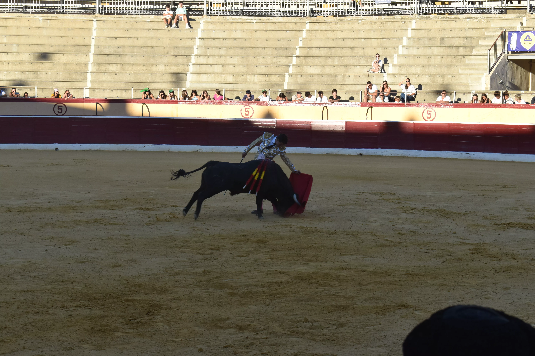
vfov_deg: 16.6
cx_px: 268
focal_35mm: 82
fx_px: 1226
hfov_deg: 24.6
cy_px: 178
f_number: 10
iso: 400
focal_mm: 55
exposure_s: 1/400
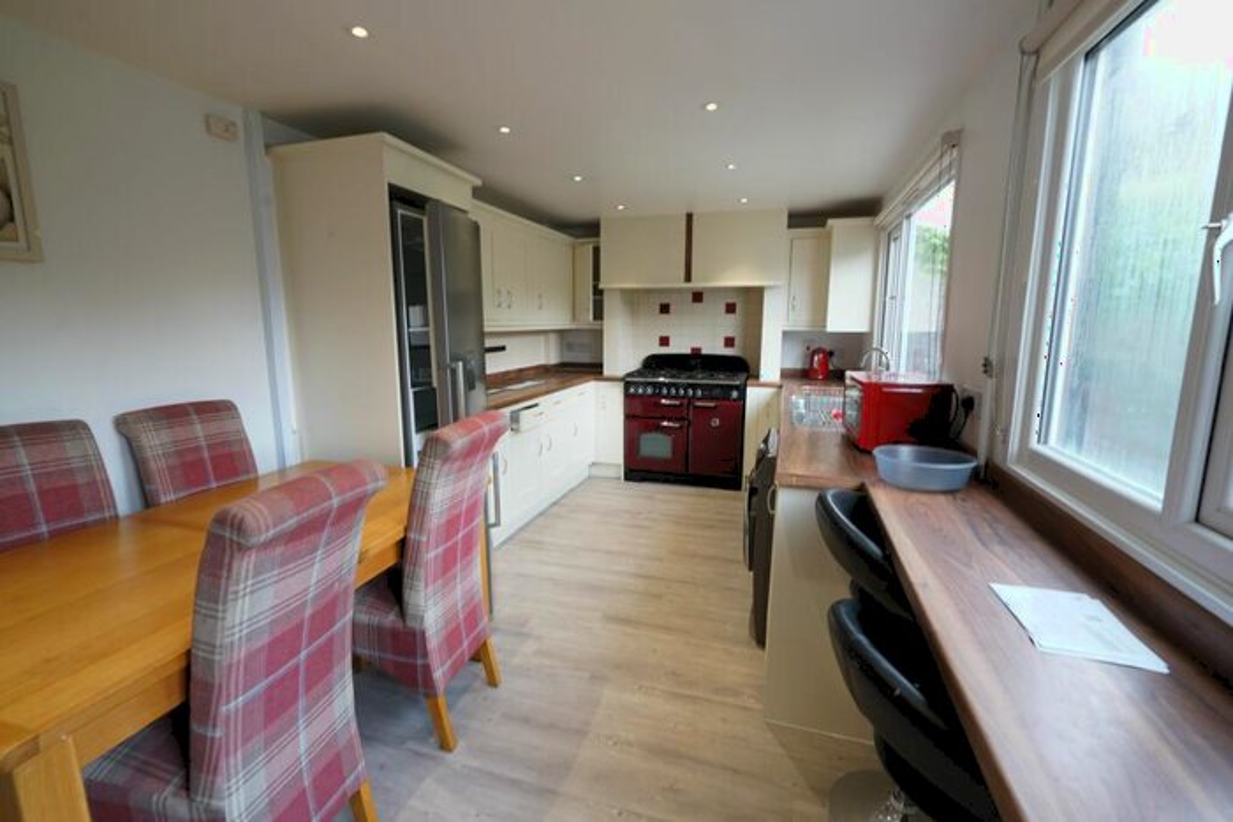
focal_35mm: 16
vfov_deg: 73.8
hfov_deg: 96.7
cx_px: 616
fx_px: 548
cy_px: 411
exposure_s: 1/8
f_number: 8
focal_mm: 16
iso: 200
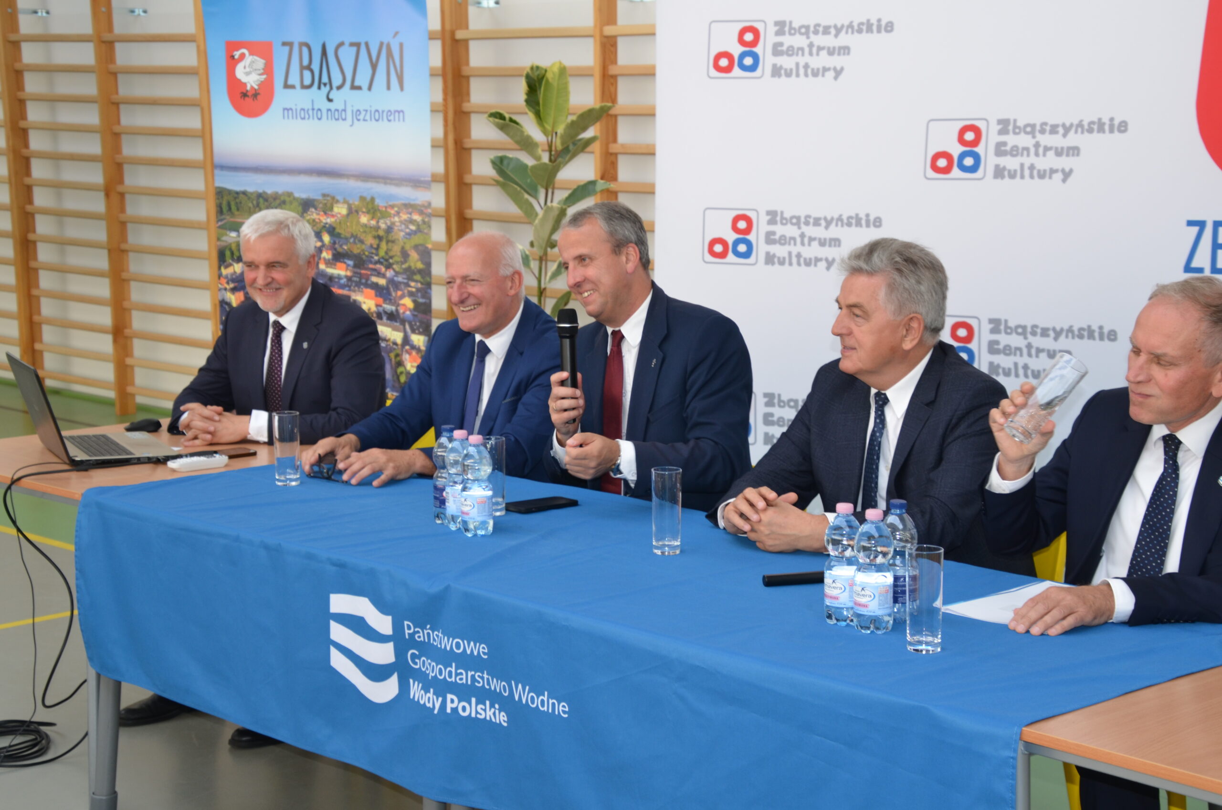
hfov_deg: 30.6
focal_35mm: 66
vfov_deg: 20.5
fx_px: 2236
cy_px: 405
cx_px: 611
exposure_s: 1/125
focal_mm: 44
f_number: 4.2
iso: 320
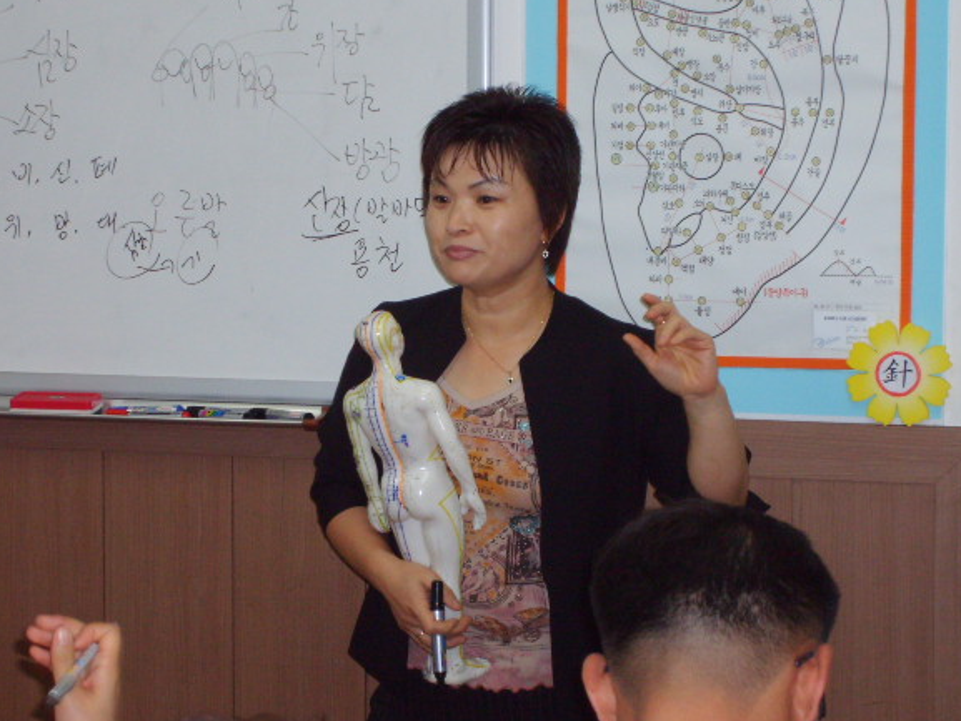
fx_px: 2832
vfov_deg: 14.5
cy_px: 336
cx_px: 446
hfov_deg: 19.3
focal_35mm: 102
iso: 193
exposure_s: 1/60
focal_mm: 15.5
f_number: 4.6
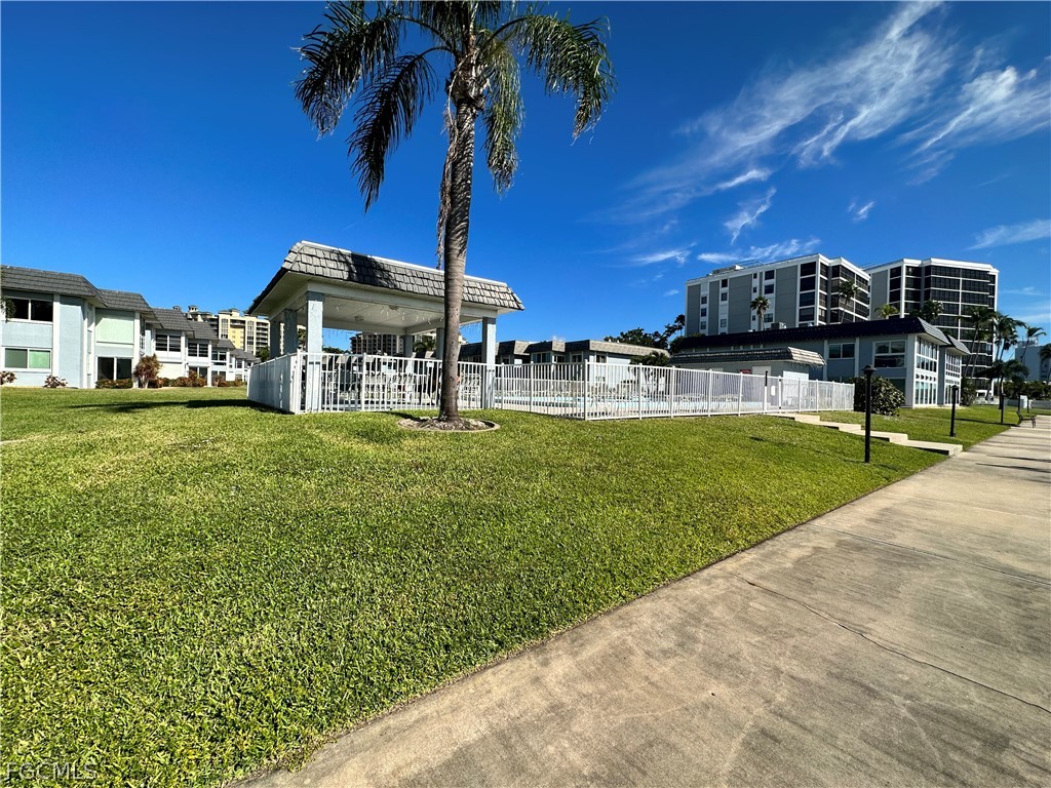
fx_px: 425
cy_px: 394
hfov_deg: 102.1
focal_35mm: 14
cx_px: 526
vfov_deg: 85.7
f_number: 2.2
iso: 40
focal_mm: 2.22
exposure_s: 1/2398
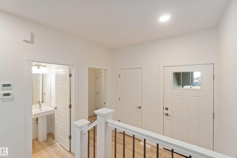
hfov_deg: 100.4
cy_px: 79
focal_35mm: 15
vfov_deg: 77.3
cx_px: 118
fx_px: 99
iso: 500
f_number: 4
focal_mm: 10
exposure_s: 1/30
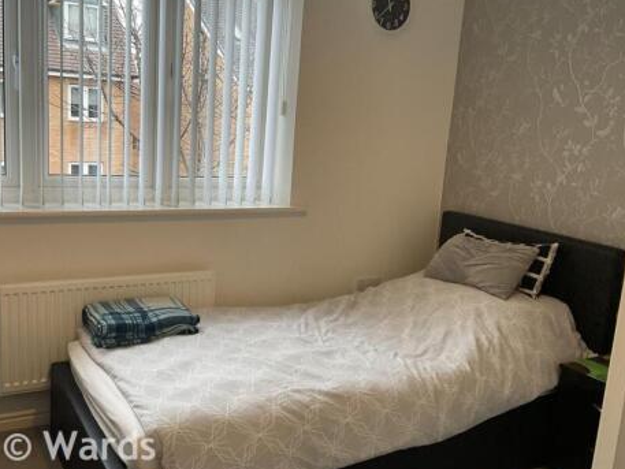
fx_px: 668
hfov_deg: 49.9
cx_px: 262
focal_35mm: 37
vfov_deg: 38.7
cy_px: 241
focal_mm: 3
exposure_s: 1/50
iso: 80
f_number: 1.8
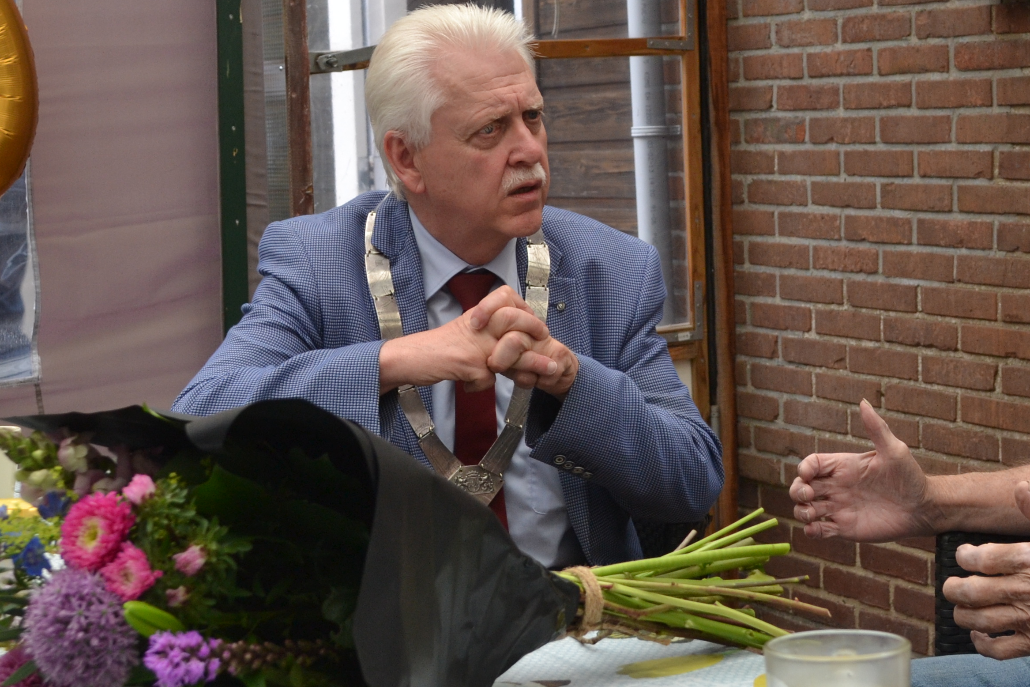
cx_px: 616
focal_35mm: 77
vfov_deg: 17.7
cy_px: 242
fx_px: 2203
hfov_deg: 26.3
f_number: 5.6
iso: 320
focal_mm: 26
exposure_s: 1/125
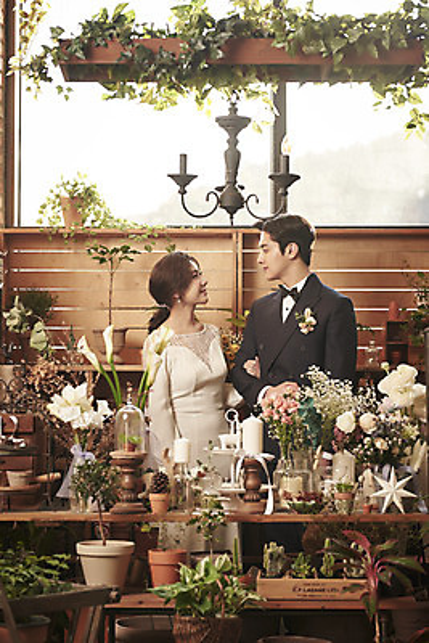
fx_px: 1518
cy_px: 322
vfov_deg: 23.9
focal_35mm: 85
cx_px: 214
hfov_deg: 16.1
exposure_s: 1/100
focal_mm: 85
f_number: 4
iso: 200
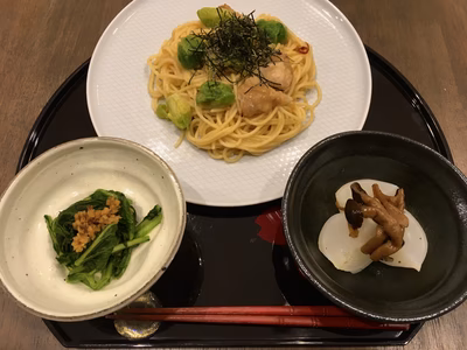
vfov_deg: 48.2
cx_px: 234
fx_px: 391
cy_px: 175
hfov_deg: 61.7
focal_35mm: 29
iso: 80
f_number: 2.2
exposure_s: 1/33
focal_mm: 4.15
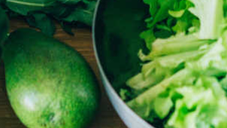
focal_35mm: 259
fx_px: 1559
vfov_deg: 4.6
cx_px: 5
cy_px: -169
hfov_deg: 8.3
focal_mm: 55
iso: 320
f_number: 2.8
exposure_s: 1/250
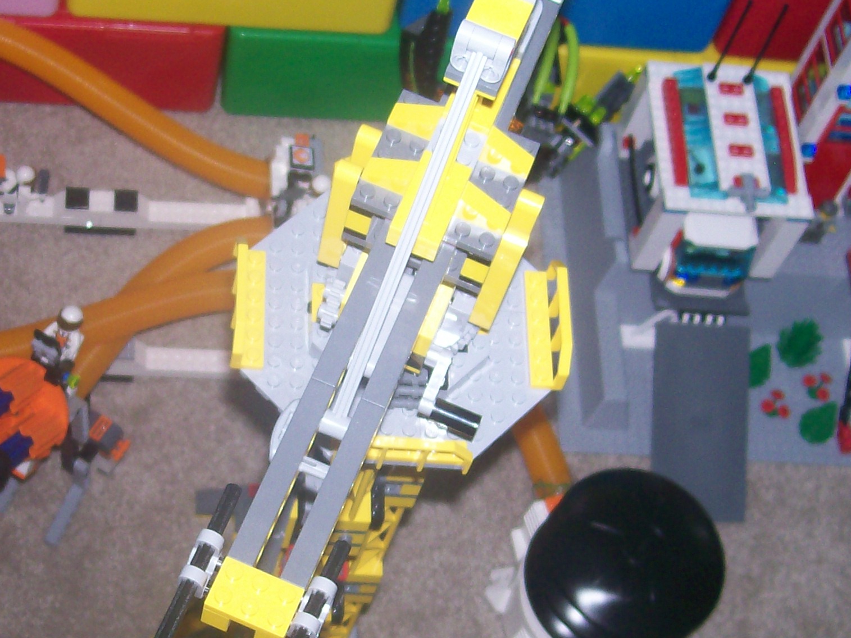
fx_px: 1794
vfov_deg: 20.1
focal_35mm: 73
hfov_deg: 26.2
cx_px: 171
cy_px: 436
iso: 80
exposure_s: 1/64
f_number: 2.7
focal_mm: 6
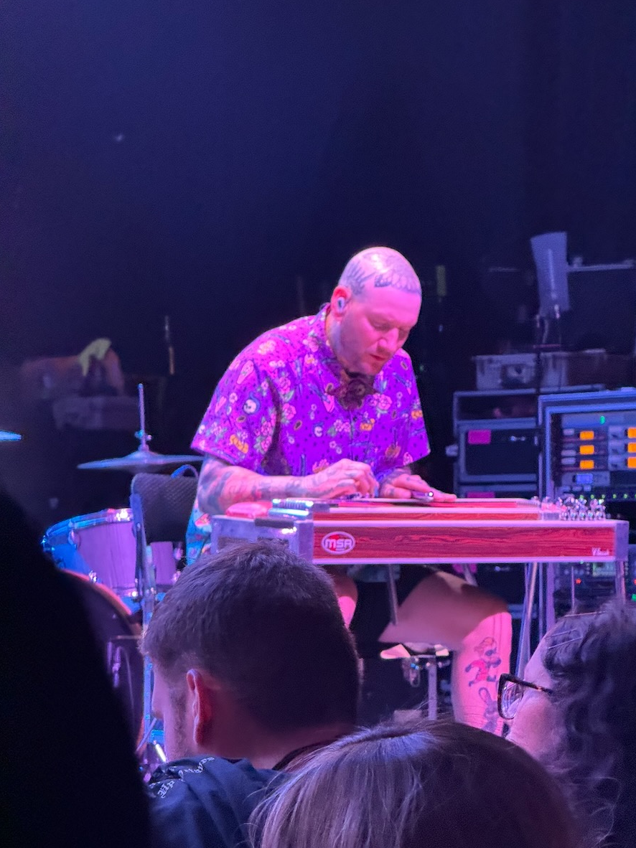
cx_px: 342
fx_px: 3186
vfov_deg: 15.2
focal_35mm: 130
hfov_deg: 11.4
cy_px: 429
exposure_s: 1/30
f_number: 2.8
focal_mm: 15.66
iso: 1600
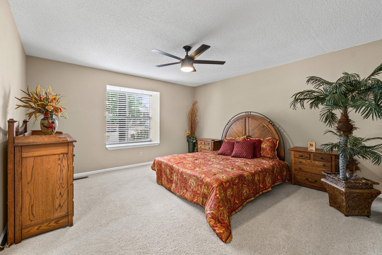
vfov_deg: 77.3
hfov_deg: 100.4
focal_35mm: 15
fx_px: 159
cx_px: 191
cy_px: 128
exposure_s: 1.3
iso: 250
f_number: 9
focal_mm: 10
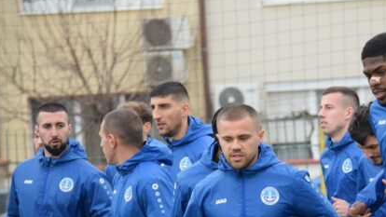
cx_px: 288
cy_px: 161
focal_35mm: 251
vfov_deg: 4.8
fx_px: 2567
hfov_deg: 8.6
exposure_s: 1/640
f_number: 4.8
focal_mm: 105
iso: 1600
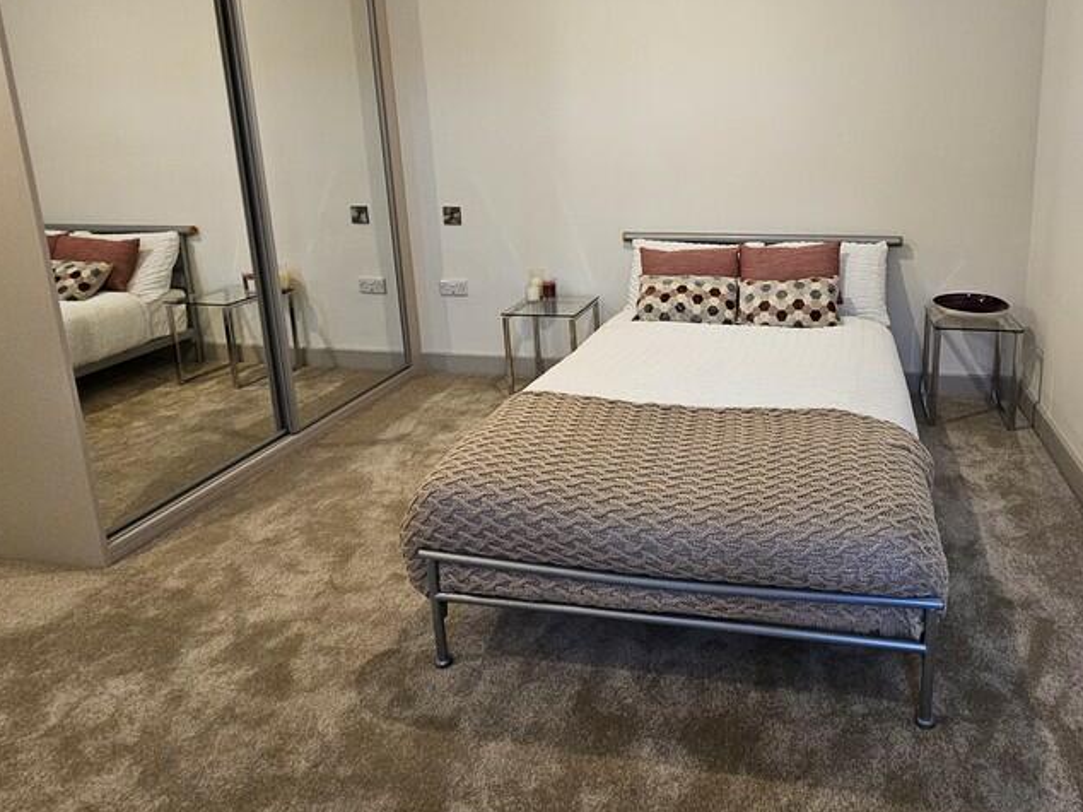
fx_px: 657
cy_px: 253
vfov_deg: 61.4
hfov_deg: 76.3
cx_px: 728
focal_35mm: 21
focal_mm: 2.2
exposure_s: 1/50
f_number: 2.2
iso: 320
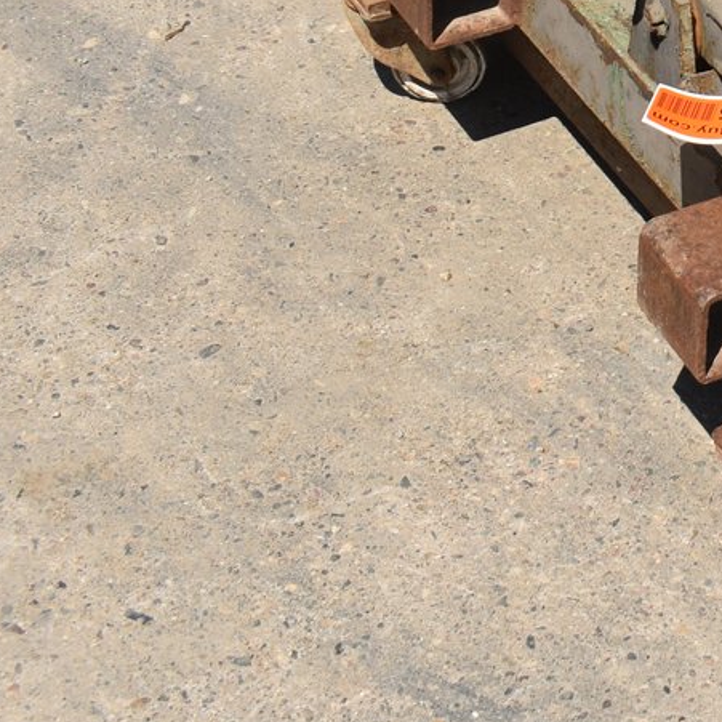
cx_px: 1326
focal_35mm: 111
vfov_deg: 15.2
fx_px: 2610
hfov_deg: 13.9
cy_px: -148
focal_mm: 23
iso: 100
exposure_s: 1/320
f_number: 9
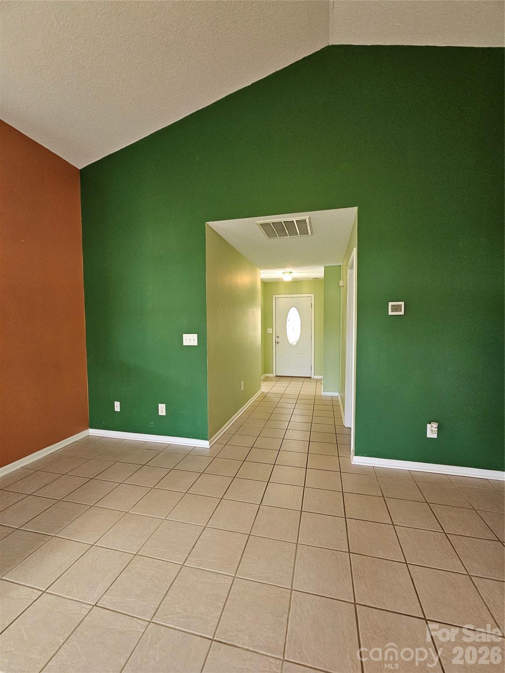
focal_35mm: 13
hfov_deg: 89.9
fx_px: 253
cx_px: 252
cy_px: 336
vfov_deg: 106.2
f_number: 2.2
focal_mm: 2.2
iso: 320
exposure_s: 1/60
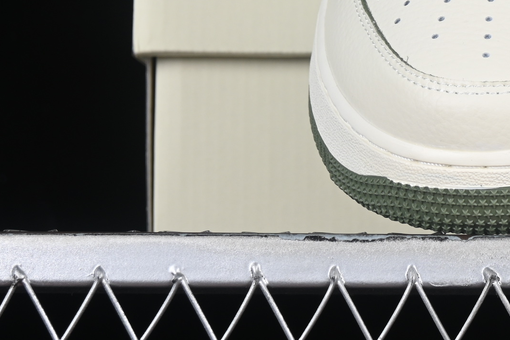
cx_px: 612
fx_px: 2776
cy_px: -30
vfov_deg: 7.0
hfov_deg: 10.3
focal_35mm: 196
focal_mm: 50
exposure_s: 1/100
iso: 160
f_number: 8
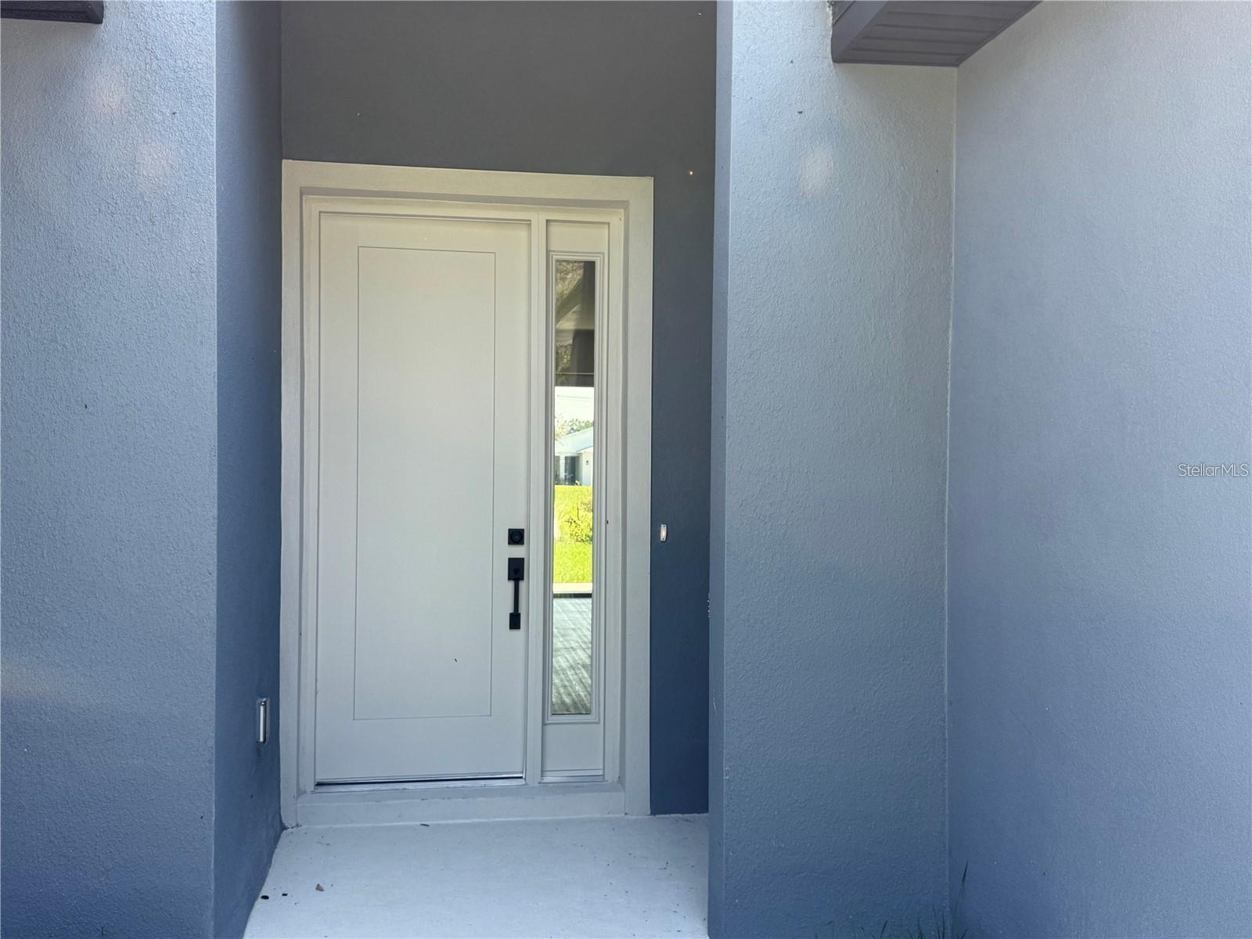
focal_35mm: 35
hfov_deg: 52.6
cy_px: 470
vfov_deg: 40.7
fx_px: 1266
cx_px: 626
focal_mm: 6.76
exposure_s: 1/567
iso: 80
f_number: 1.78
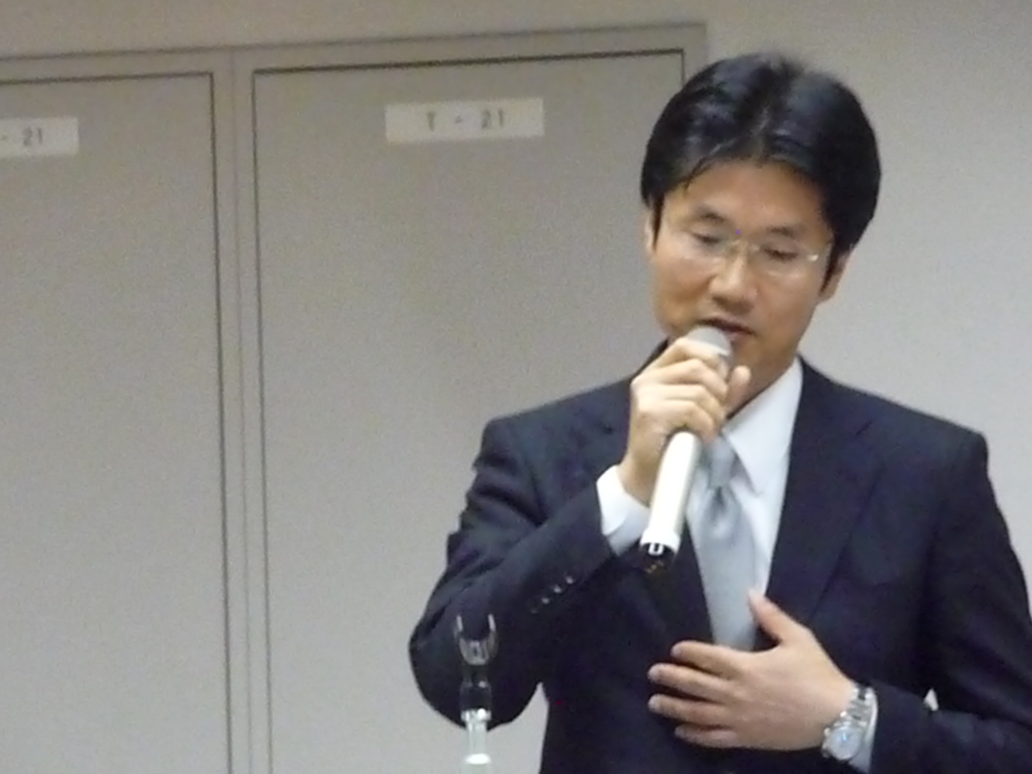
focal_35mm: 361
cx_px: 580
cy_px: 487
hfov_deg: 5.5
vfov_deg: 4.1
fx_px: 10762
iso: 3200
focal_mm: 47
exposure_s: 1/30
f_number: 4.9
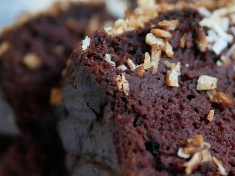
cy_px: 111
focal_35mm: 116
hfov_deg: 16.7
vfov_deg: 12.8
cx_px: 222
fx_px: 788
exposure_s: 1/100
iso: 1250
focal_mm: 25
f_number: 2
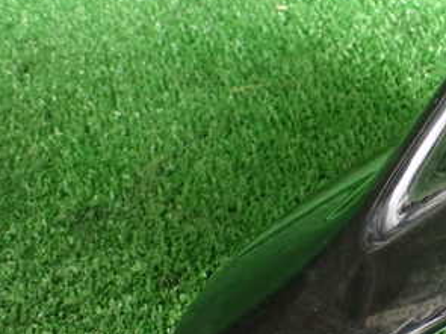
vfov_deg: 24.0
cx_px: 441
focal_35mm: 61
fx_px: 786
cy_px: 196
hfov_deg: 29.7
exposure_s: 1/80
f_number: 2.3
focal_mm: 5.4
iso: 800
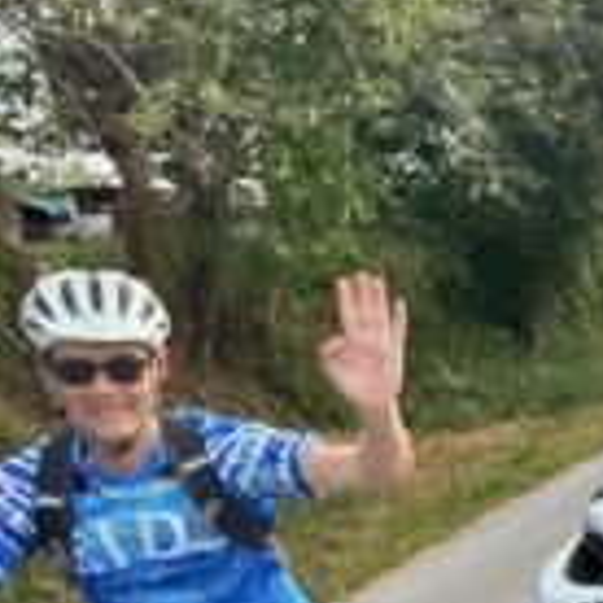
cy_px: 559
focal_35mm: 59
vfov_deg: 27.8
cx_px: 870
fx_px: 1163
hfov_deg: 23.9
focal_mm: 2.69
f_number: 1.9
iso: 32
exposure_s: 1/172
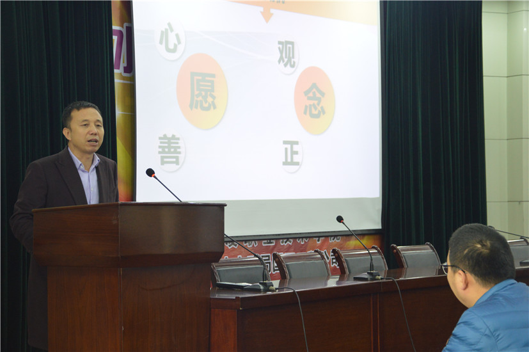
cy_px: 176
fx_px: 1277
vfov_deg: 15.7
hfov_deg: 23.4
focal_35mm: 87
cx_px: 264
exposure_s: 1/30
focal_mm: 58
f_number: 5
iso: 1250
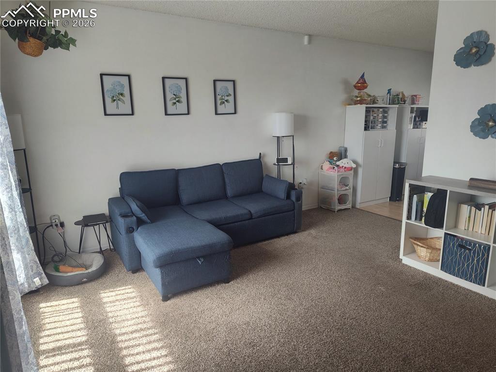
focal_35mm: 23
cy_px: 186
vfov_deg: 58.8
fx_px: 329
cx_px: 248
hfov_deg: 74.0
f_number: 1.8
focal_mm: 5.56
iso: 148
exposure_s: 1/120
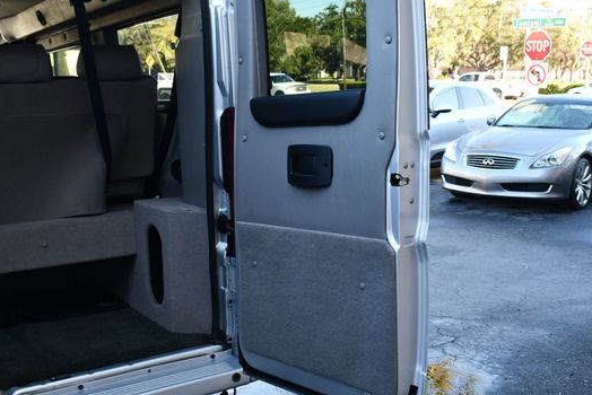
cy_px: 167
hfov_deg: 44.5
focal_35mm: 44
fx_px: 724
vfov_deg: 30.5
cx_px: 276
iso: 400
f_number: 4
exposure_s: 1/250
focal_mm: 18
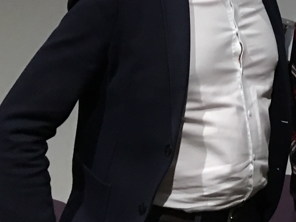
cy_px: -192
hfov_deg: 15.6
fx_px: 940
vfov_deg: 12.2
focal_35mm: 110
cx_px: 518
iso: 64
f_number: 2.2
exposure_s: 1/15
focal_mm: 4.15
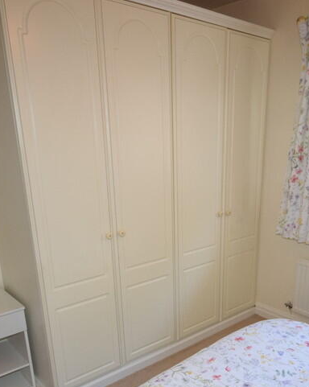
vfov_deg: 52.9
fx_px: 378
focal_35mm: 33
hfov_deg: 44.1
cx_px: 196
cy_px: 268
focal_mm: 11
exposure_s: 1/100
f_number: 5.6
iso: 800
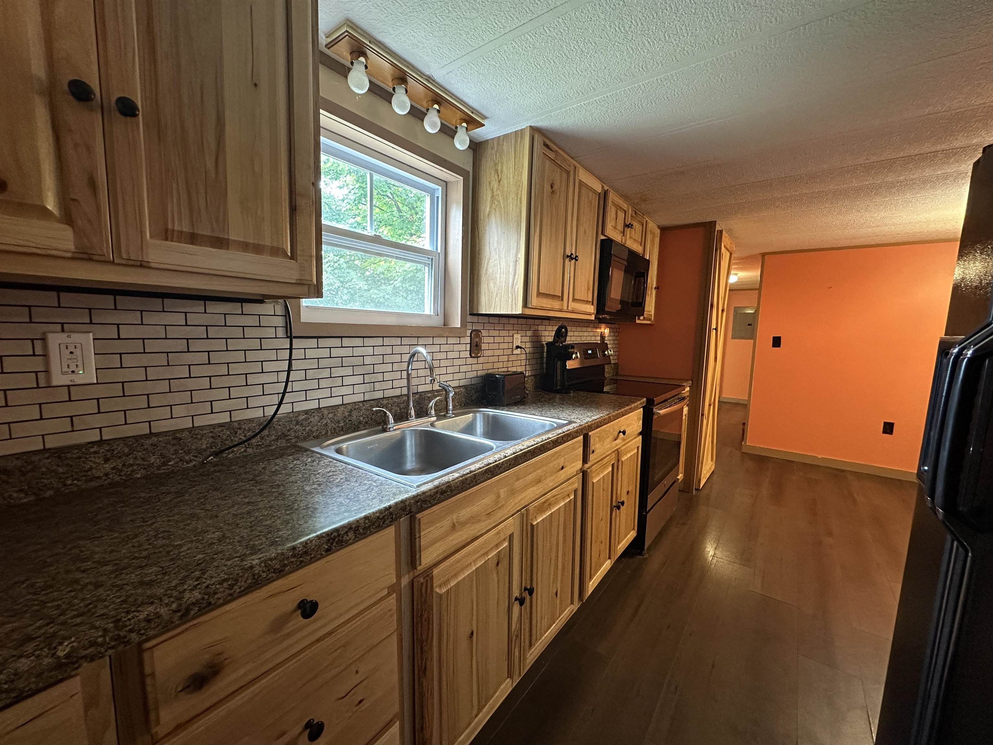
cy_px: 372
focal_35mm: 14
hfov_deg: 102.1
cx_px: 496
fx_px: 402
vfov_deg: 85.7
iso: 500
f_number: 2.2
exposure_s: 1/60
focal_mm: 2.22
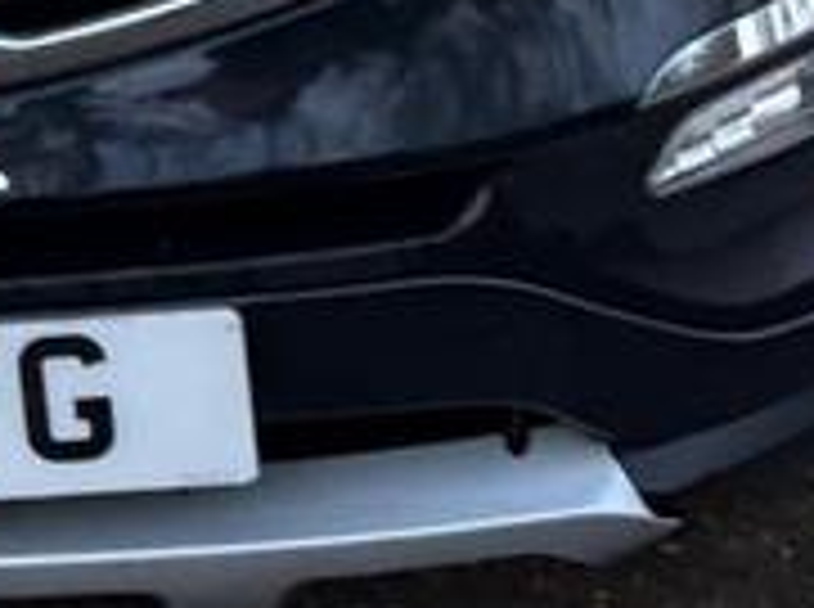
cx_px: 9
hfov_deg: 15.1
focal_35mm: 129
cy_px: -473
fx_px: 3027
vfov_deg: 10.8
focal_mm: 5.96
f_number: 1.6
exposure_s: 1/61
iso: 125
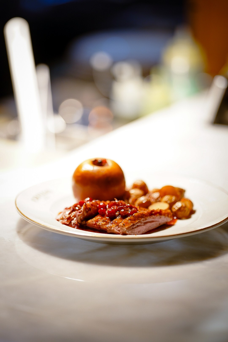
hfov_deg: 10.2
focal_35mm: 135
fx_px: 1280
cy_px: 171
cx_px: 114
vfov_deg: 15.2
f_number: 1.8
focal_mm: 135
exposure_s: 1/160
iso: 400
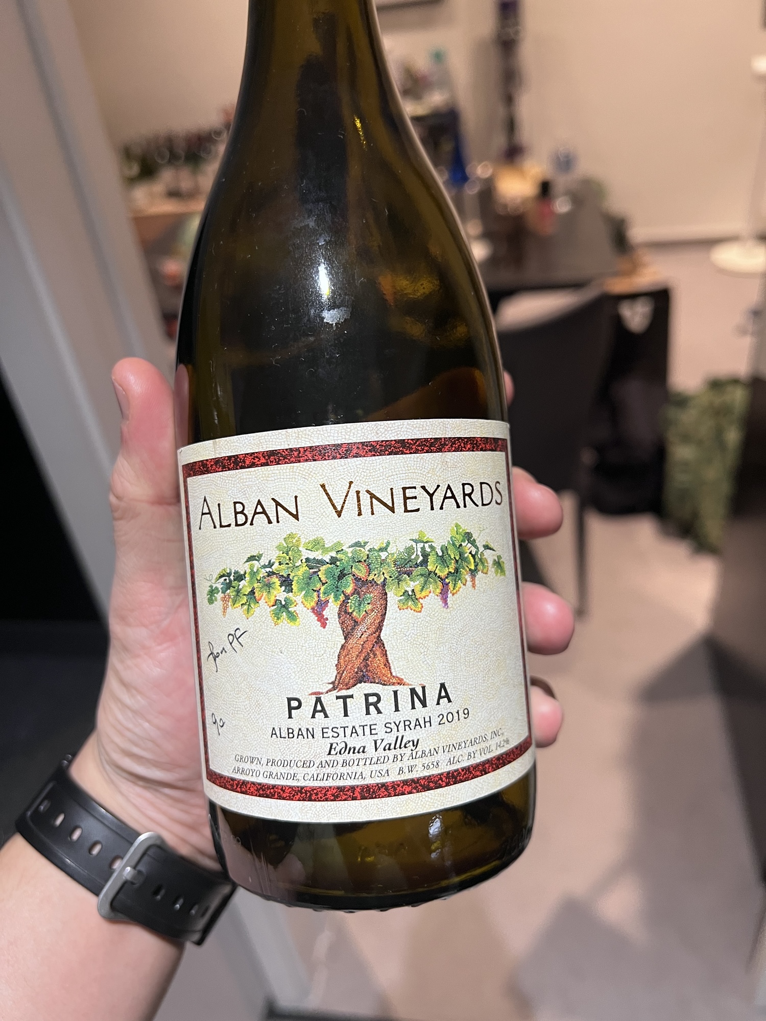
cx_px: 383
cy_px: 510
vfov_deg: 67.3
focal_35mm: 26
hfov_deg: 53.1
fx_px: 767
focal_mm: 5.7
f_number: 1.5
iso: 160
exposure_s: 1/50
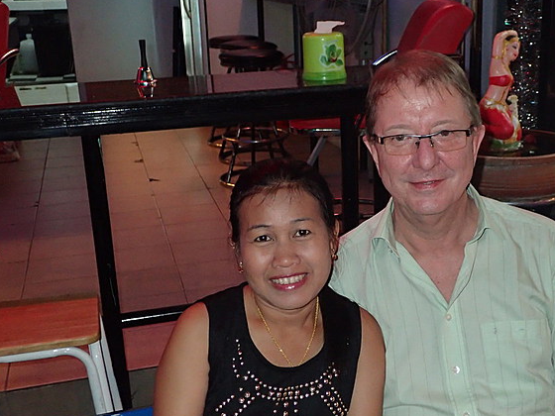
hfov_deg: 37.7
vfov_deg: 29.1
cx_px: 376
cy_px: 236
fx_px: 802
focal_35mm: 50
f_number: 2.6
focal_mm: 6.42
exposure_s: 1/30
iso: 500
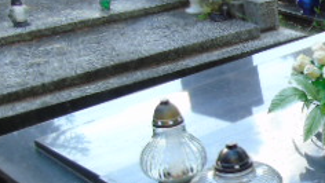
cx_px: 415
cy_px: 136
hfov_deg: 25.0
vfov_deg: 16.3
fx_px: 638
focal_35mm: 74
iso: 80
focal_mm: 4.4
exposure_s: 1/100
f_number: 3.4
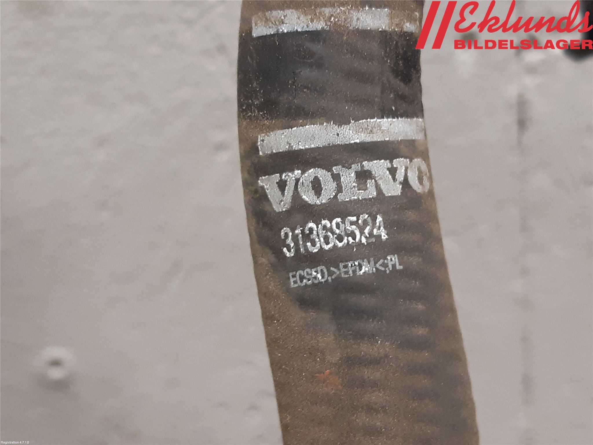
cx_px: 296
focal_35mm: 26
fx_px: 445
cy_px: 222
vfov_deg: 53.1
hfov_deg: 67.3
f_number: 1.7
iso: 200
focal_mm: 3.93
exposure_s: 1/33
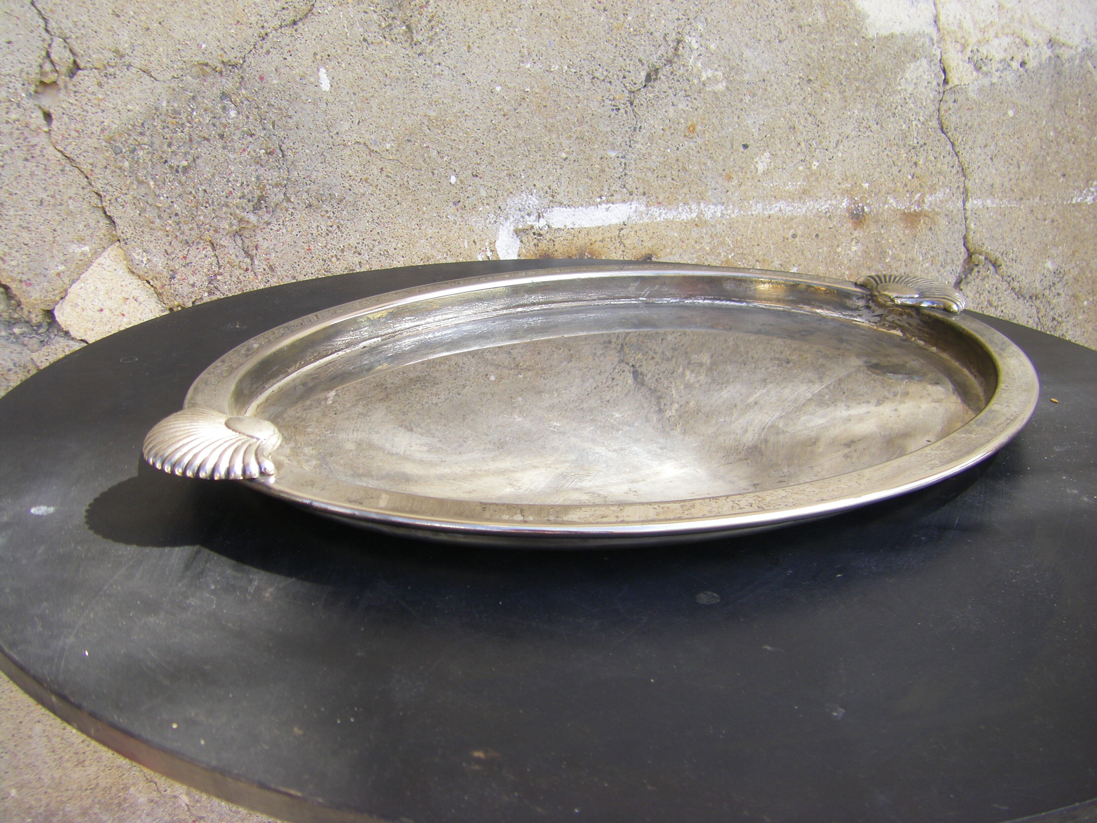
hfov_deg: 49.0
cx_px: 548
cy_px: 412
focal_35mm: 38
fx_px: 1204
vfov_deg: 37.7
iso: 64
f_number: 3.5
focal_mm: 6.3
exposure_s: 1/125
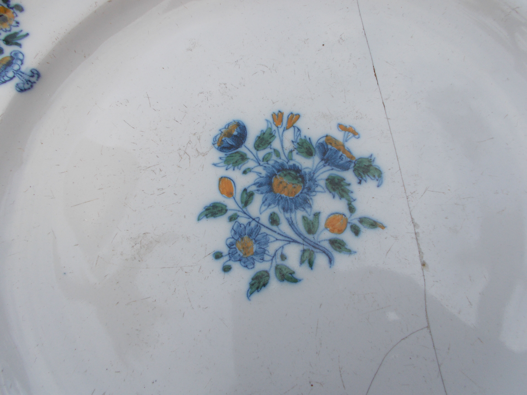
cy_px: 198
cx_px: 264
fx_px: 457
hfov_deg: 60.0
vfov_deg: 46.8
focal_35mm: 30
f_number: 3.4
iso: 80
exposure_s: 1/200
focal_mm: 5.3
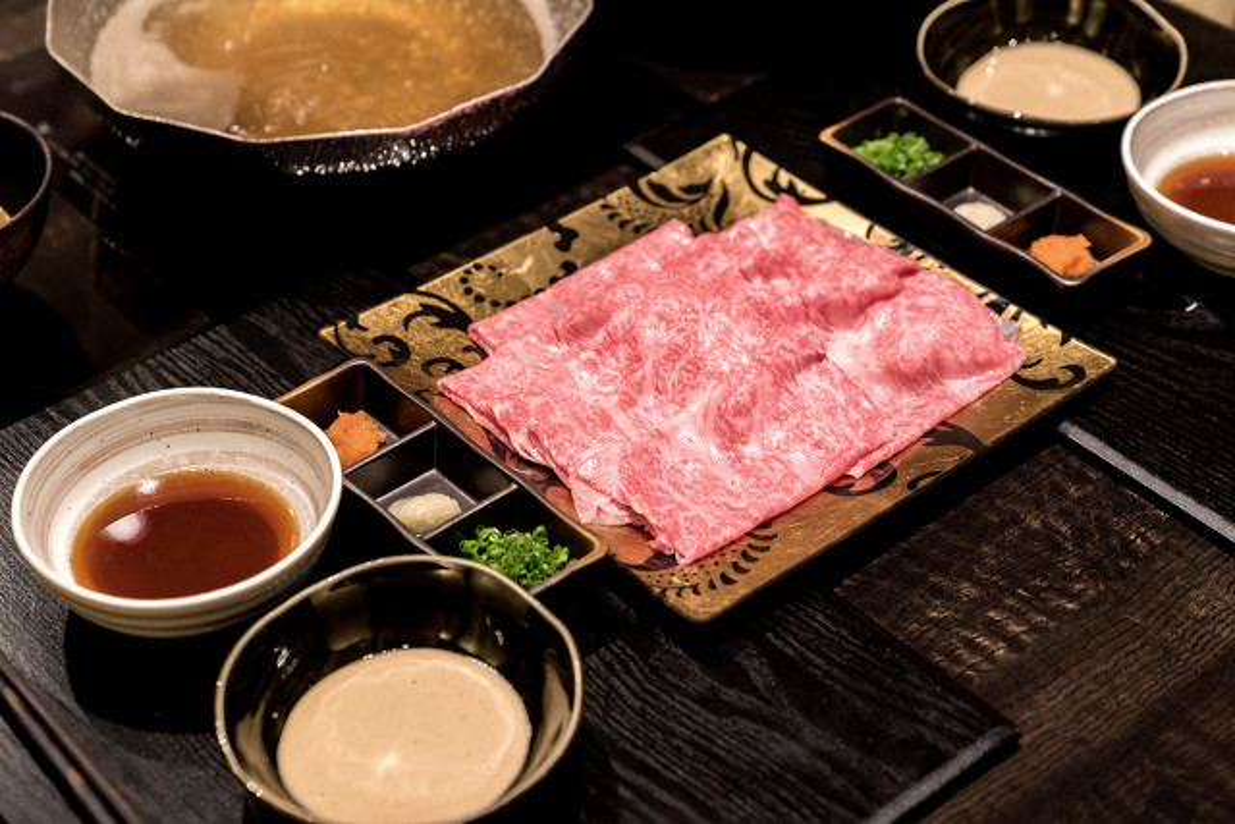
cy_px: 412
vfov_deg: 19.5
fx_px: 2402
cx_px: 618
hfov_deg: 28.8
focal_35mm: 70
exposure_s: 1/80
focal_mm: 70
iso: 1600
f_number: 4
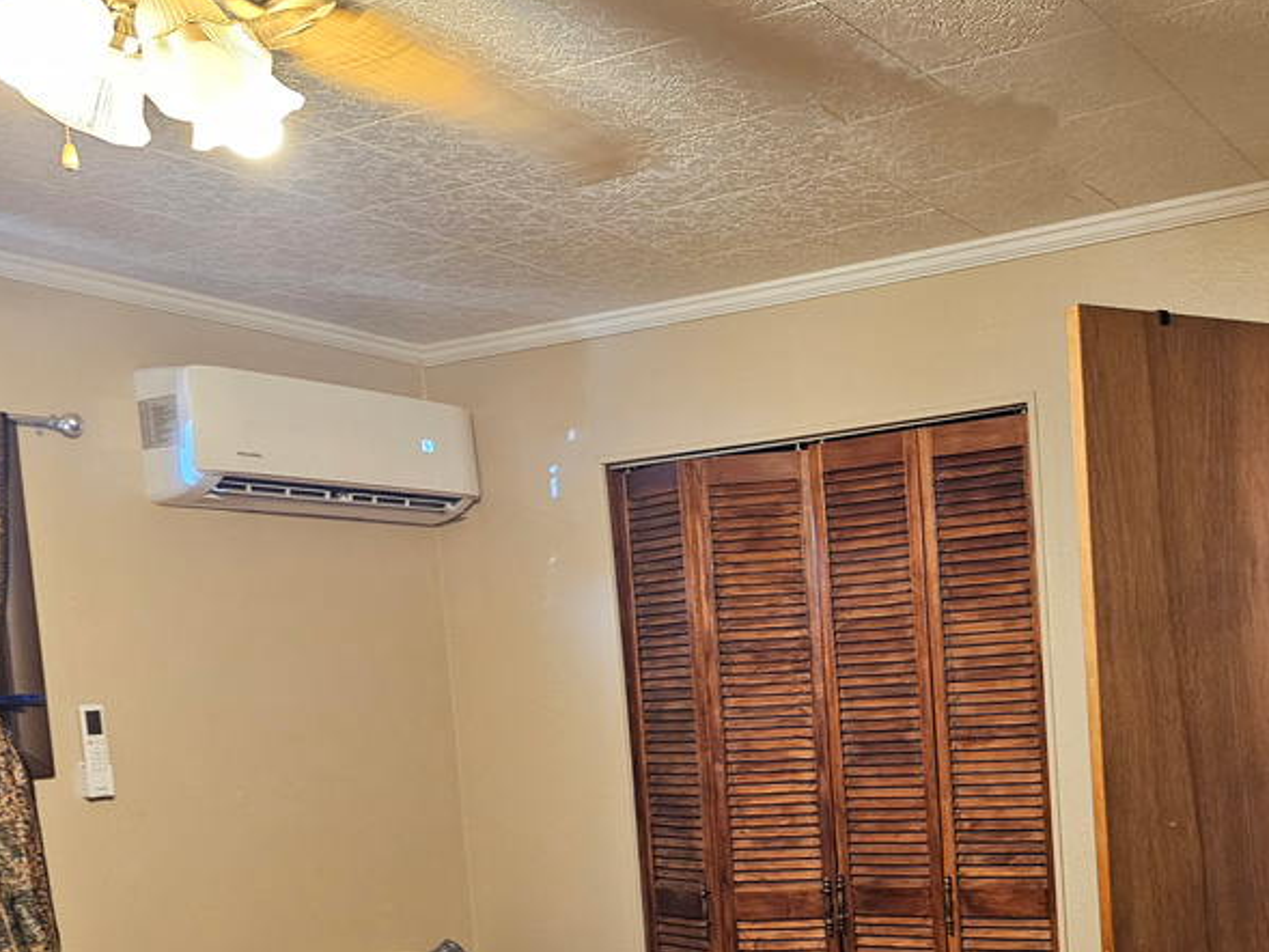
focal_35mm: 40
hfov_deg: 44.5
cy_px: 782
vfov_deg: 34.7
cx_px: 1013
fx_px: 1467
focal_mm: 6.3
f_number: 1.7
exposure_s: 1/30
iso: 640
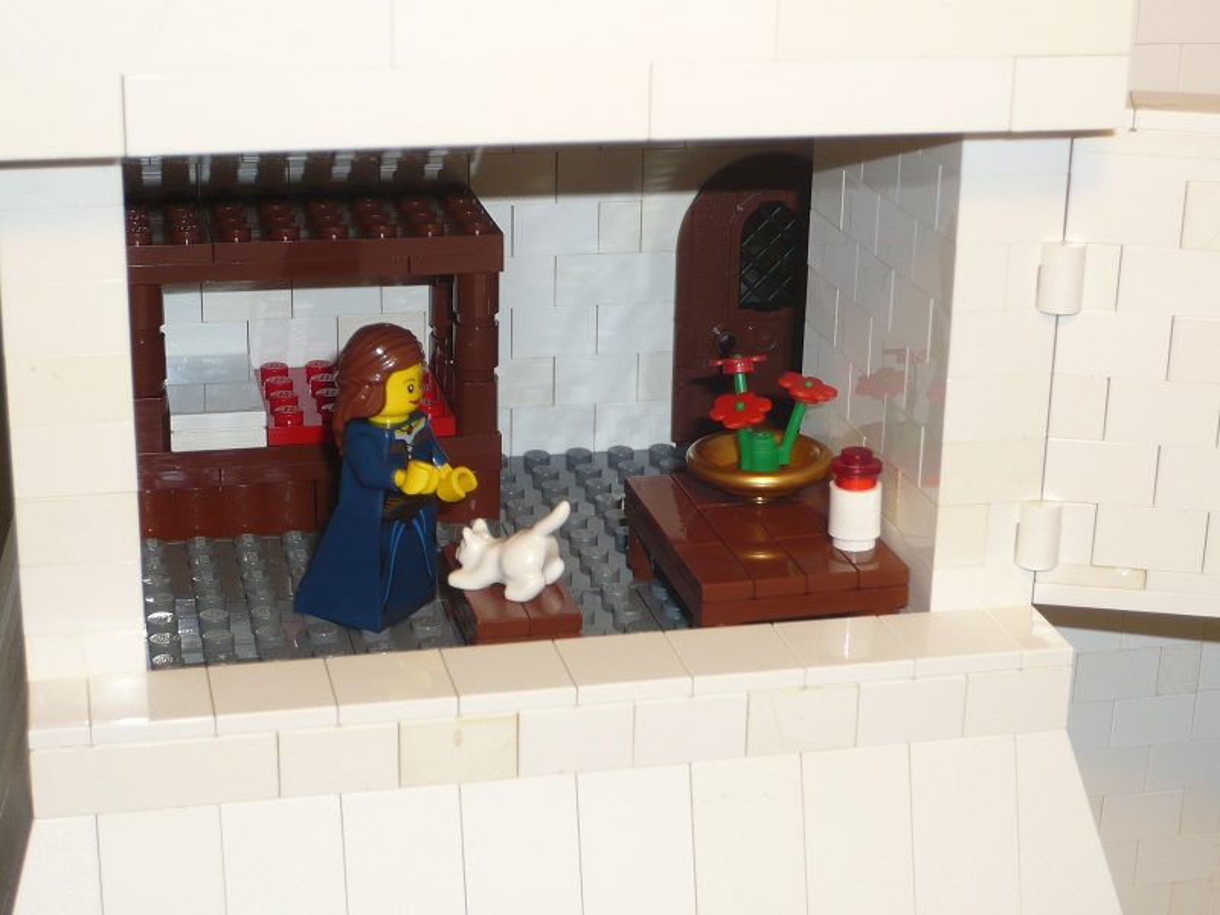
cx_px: 610
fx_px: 2361
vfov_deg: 21.9
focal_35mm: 67
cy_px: 458
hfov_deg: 29.0
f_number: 4.5
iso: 100
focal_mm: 11.1
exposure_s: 1/30
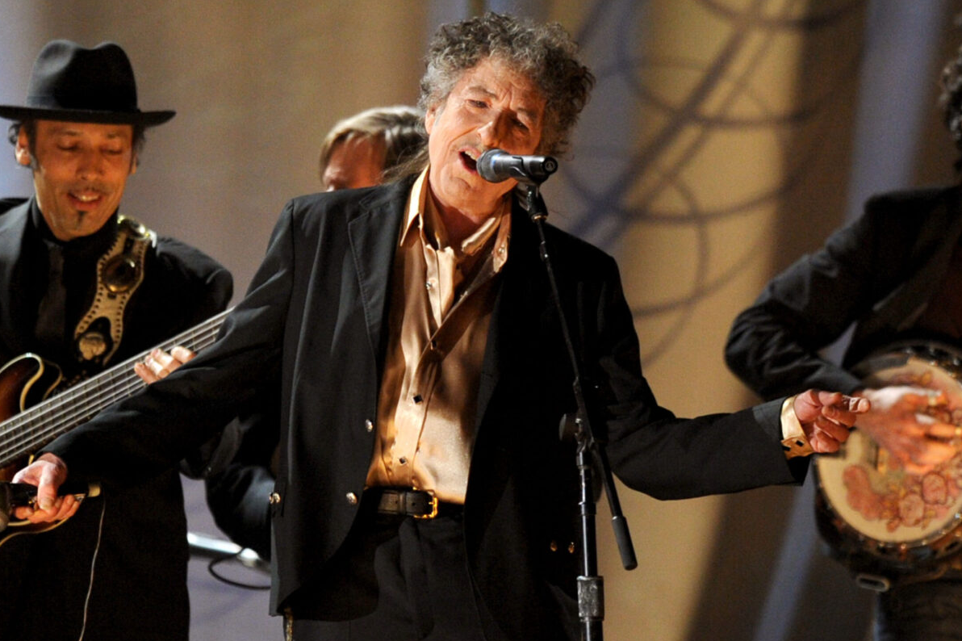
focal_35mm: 471
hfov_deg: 4.4
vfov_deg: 2.9
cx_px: 447
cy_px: 338
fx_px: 12582
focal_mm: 400
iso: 2500
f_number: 3.2
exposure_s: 1/250
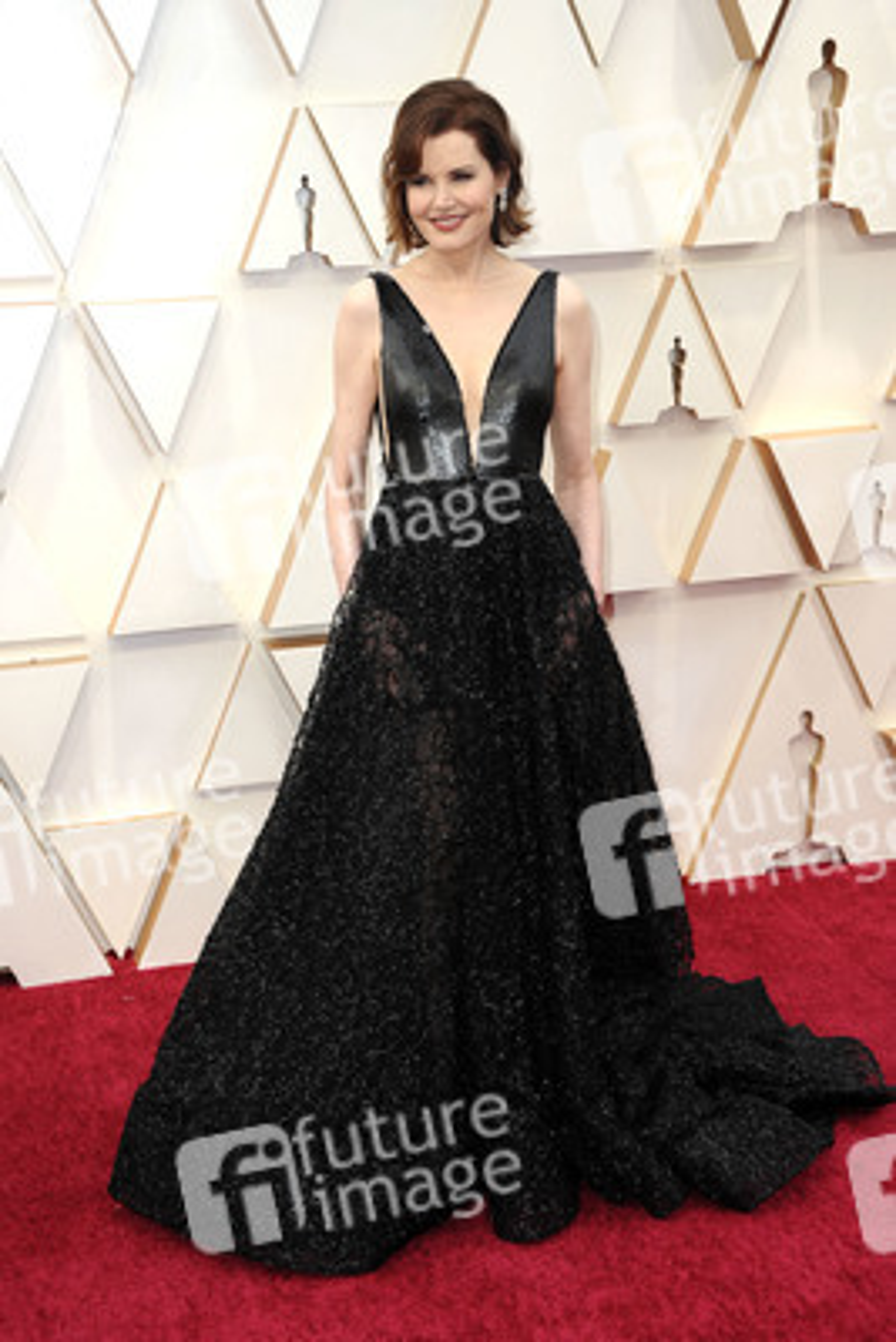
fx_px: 2089
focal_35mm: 56
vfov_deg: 35.6
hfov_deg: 24.2
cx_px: 448
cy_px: 671
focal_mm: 56
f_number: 6.3
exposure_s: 1/250
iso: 800
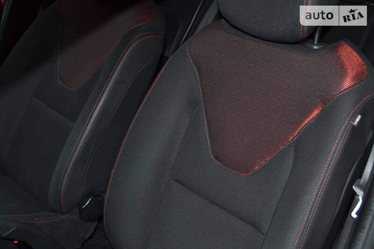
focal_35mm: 48
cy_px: 124
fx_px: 499
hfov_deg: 41.1
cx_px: 187
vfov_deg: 28.1
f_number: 5
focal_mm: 32
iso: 200
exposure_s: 1/60
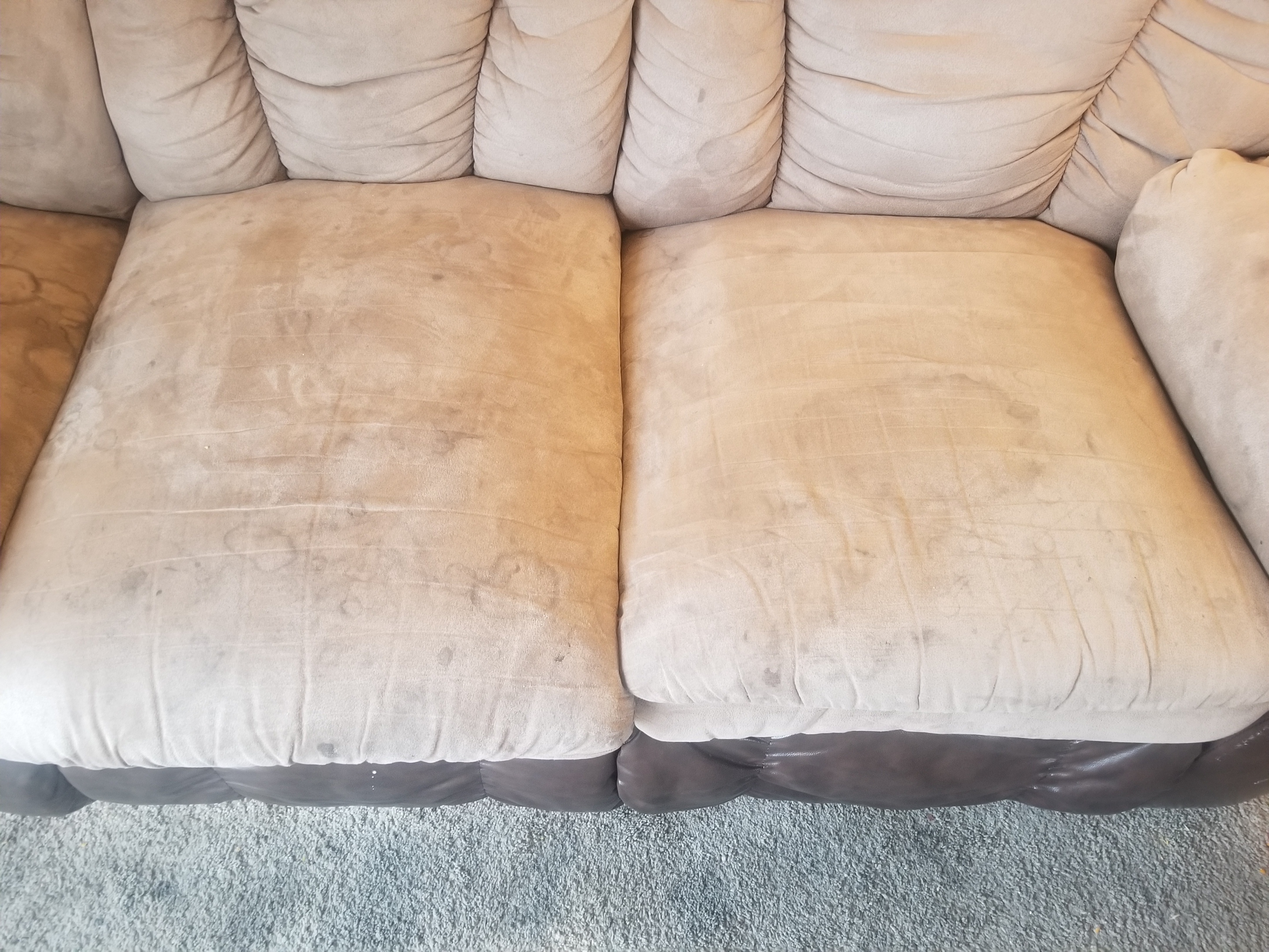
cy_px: 476
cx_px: 634
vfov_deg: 53.1
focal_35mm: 26
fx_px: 953
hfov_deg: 67.3
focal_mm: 4.25
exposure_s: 1/16
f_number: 1.7
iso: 200
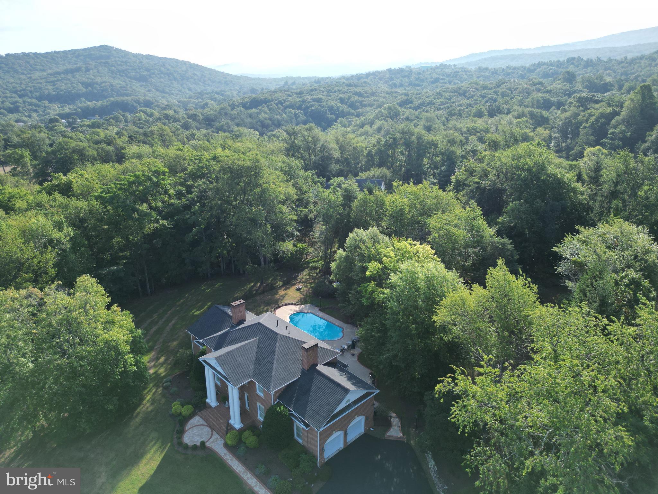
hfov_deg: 71.6
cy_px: 247
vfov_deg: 56.8
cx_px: 329
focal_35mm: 24
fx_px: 456
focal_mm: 6.72
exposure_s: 1/2000
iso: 110
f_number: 1.7
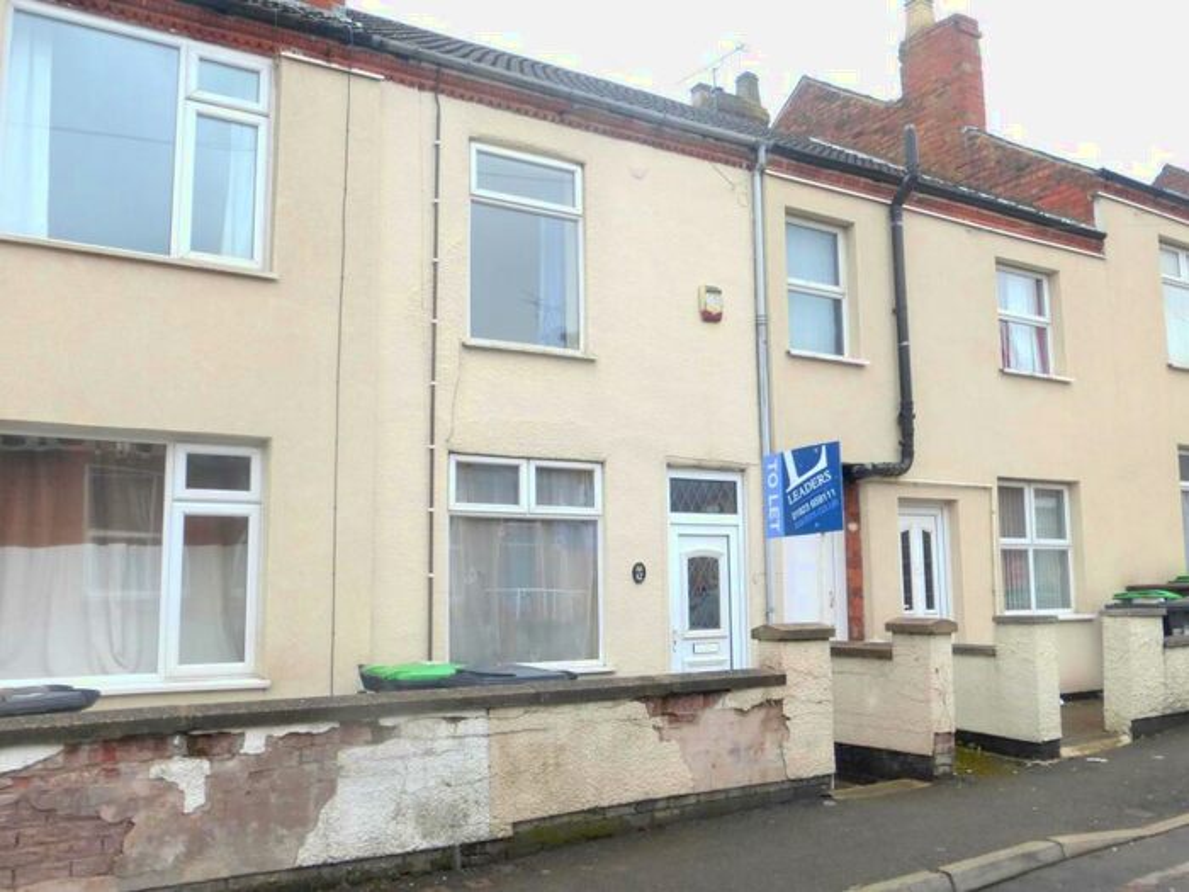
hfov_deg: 58.4
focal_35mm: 31
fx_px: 1065
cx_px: 594
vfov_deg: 45.4
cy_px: 446
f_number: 4
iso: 100
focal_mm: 5.4
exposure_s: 1/400
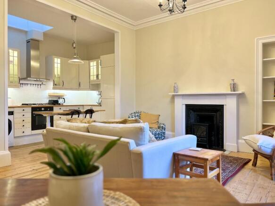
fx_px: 207
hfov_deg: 67.3
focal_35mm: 26
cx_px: 138
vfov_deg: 53.0
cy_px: 103
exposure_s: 1/50
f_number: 1.5
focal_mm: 5.7
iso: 80
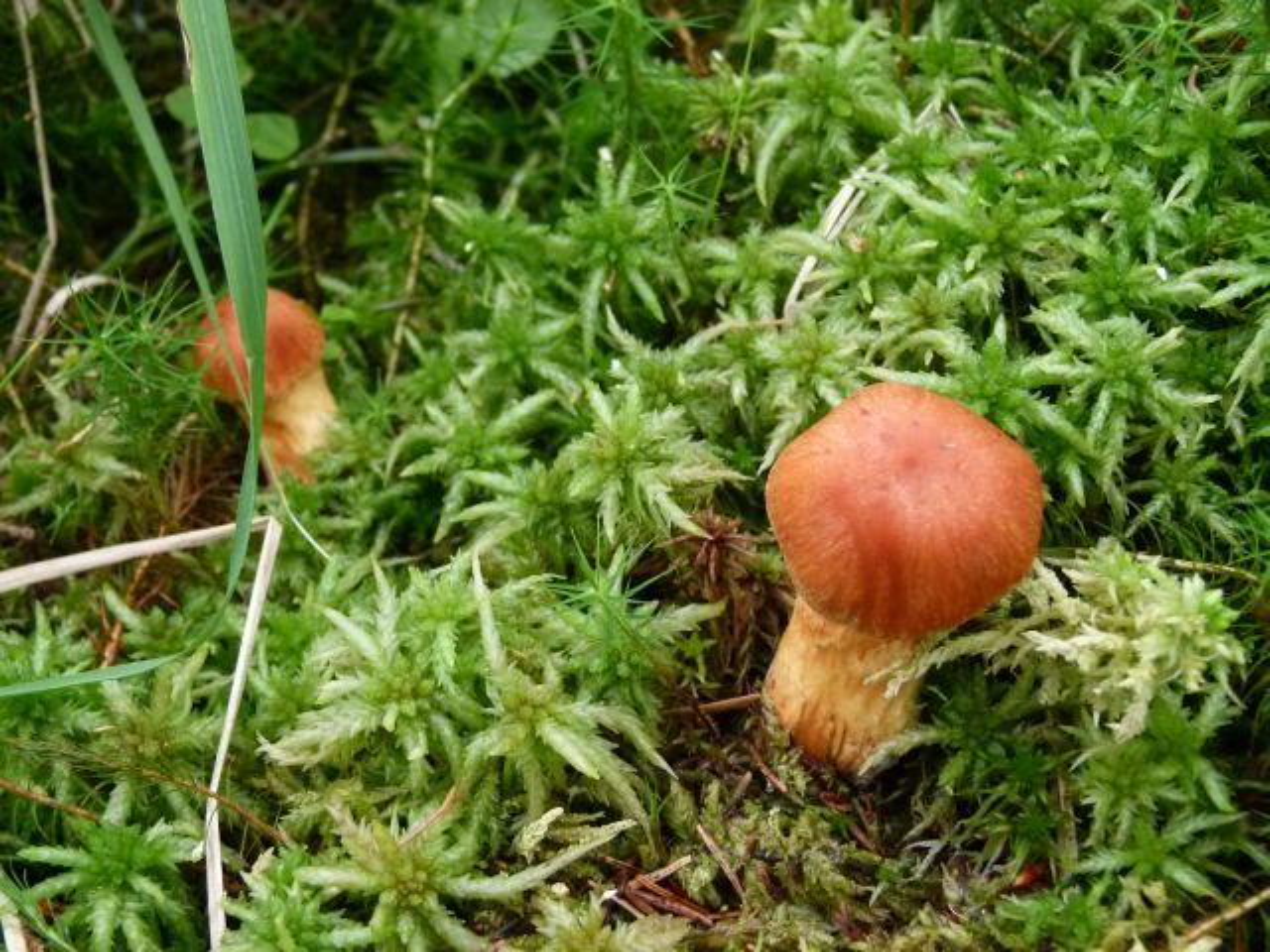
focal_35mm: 61
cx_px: 635
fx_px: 2238
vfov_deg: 24.0
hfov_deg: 31.7
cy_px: 476
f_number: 3.3
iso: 400
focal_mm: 11
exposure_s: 1/50
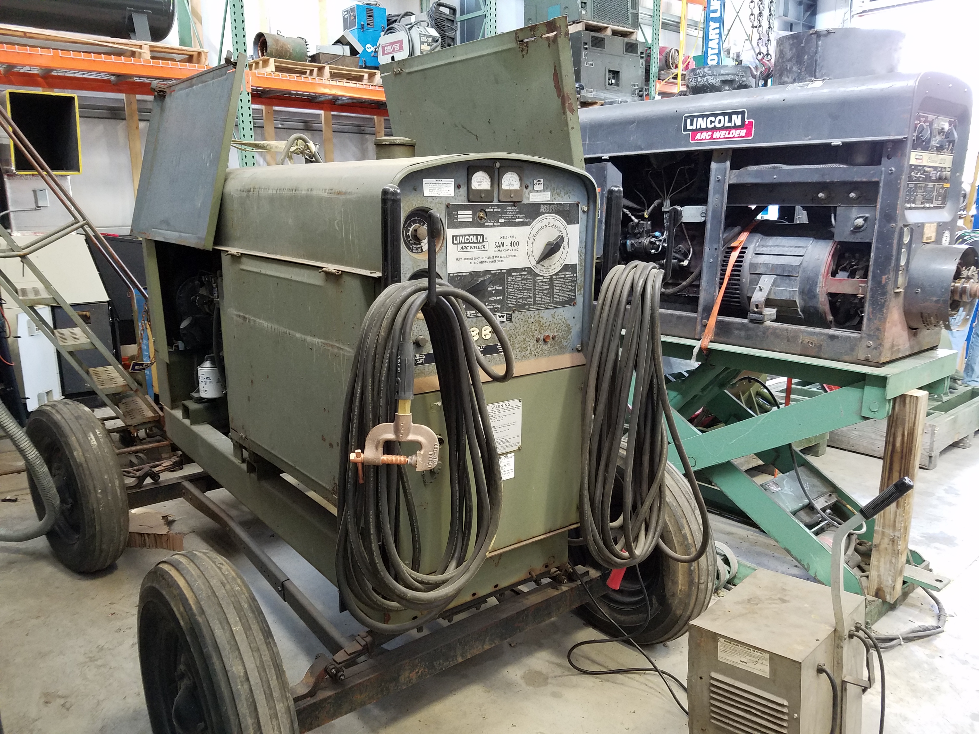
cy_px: 367
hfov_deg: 67.3
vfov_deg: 53.1
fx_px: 735
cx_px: 490
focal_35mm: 26
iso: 160
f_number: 1.7
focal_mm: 4.2
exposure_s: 1/25
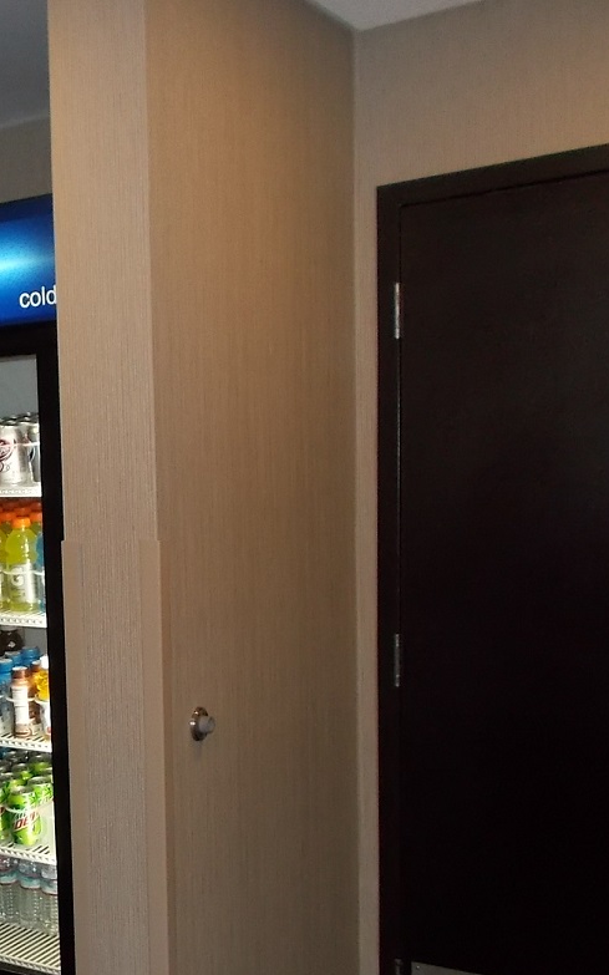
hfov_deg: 24.5
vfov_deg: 41.4
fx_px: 1275
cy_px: 627
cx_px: -110
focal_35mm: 48
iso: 200
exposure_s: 1/25
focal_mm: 4.6
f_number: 3.2
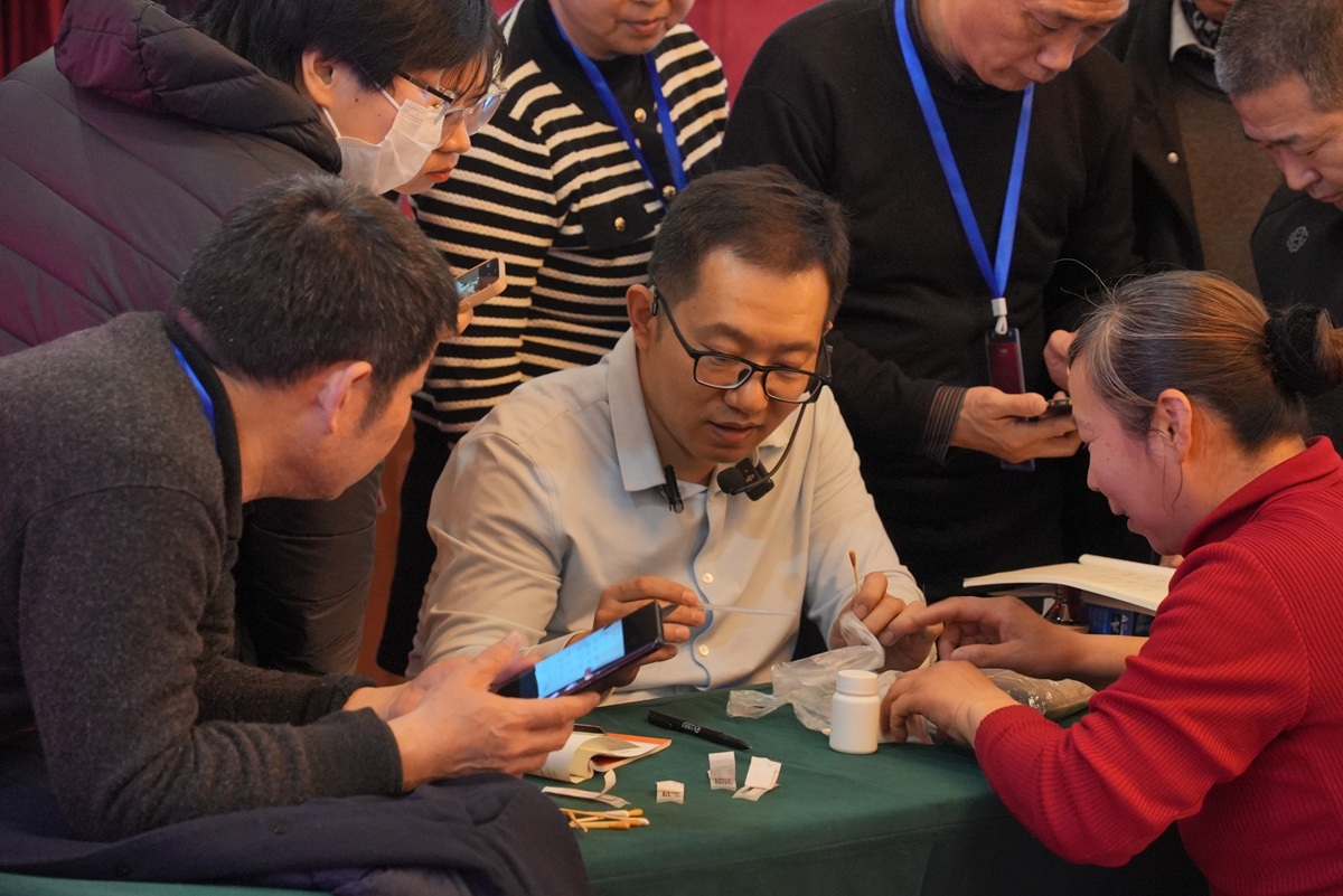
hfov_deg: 15.5
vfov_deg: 10.4
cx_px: 672
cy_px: 448
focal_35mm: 132
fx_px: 4926
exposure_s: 1/80
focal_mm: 132
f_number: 6.3
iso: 5000
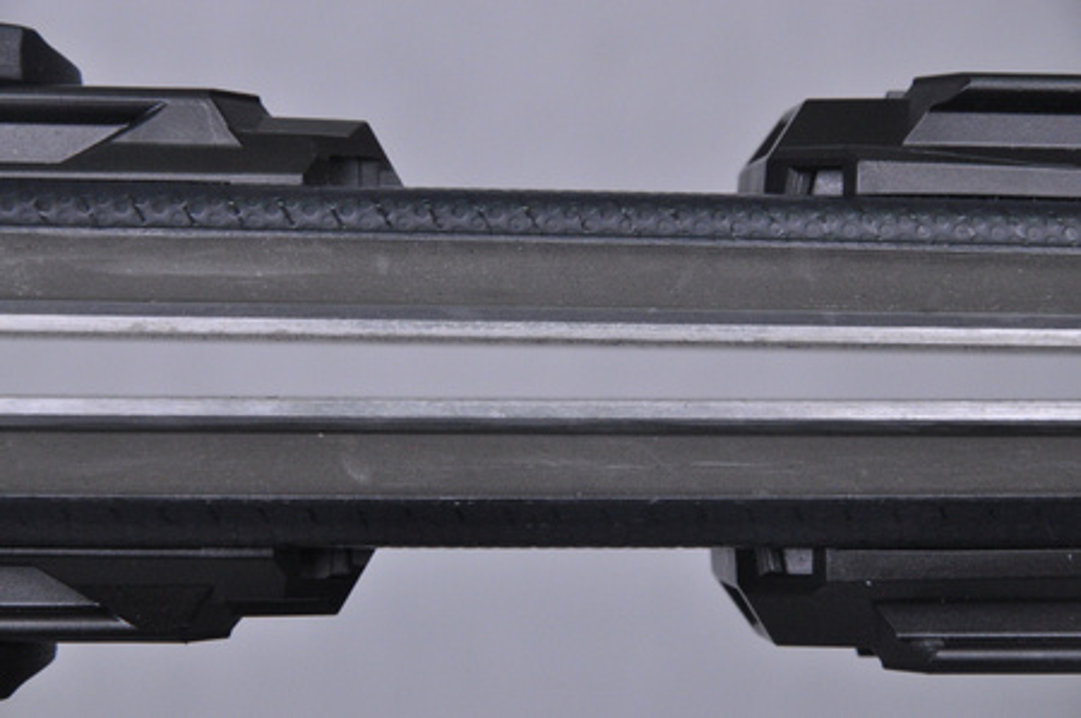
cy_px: 359
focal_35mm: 158
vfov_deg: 8.7
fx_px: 4724
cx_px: 540
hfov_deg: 13.1
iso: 3200
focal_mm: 105
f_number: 9.5
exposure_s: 1/125
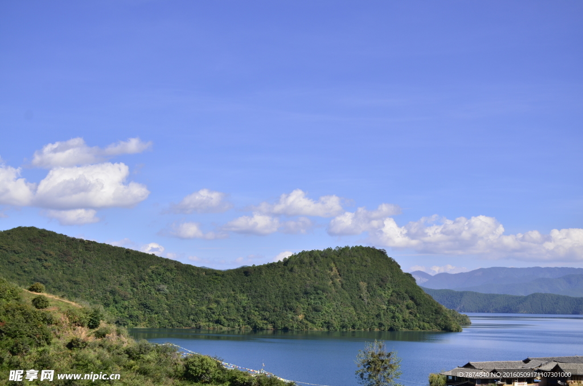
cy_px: 193
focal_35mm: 57
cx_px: 292
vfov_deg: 23.7
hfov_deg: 35.1
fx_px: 921
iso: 125
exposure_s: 1/500
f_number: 8
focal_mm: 38
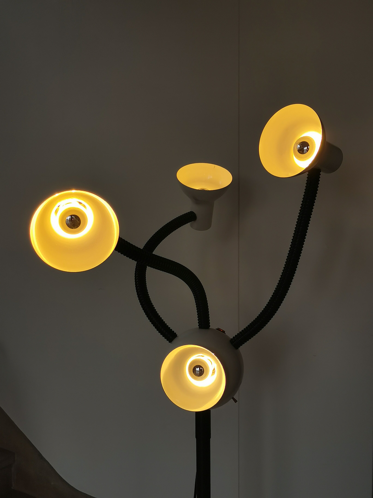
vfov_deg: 45.8
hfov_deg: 35.1
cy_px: 249
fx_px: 589
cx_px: 186
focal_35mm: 41
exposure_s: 1/367
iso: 50
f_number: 1.8
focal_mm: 5.58
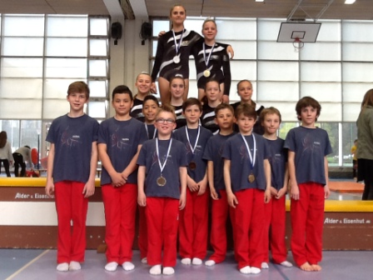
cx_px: 186
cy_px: 140
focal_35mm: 44
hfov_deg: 42.9
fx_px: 474
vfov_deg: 32.9
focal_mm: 2.03
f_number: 2.4
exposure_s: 1/40
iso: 50
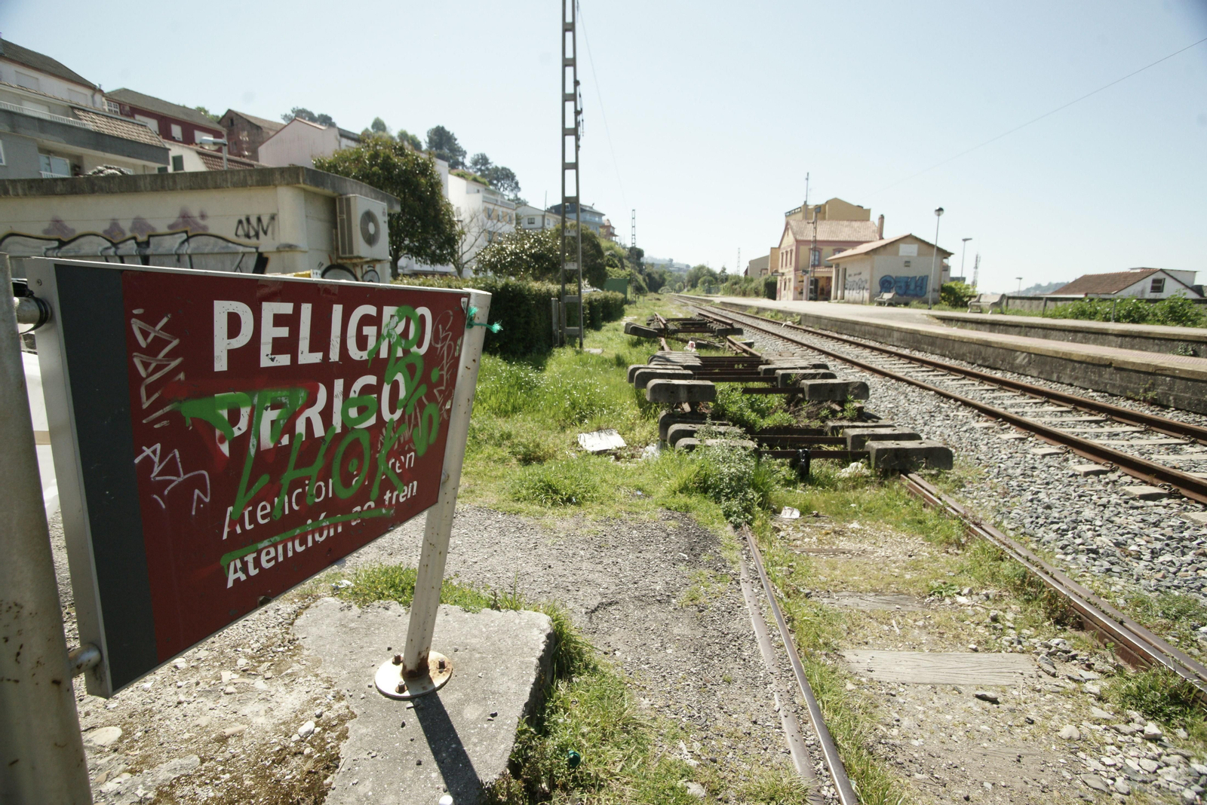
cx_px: 604
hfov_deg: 93.3
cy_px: 402
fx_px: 570
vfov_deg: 70.5
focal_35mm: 17
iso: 800
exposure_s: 1/800
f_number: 9
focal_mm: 17
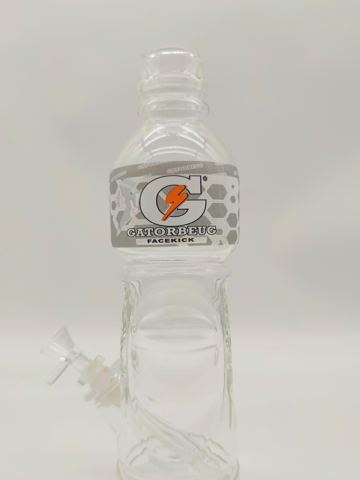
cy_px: 272
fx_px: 388
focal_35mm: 28
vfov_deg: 63.2
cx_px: 177
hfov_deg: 49.8
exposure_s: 1/167
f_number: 1.69
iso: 50
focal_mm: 6.72
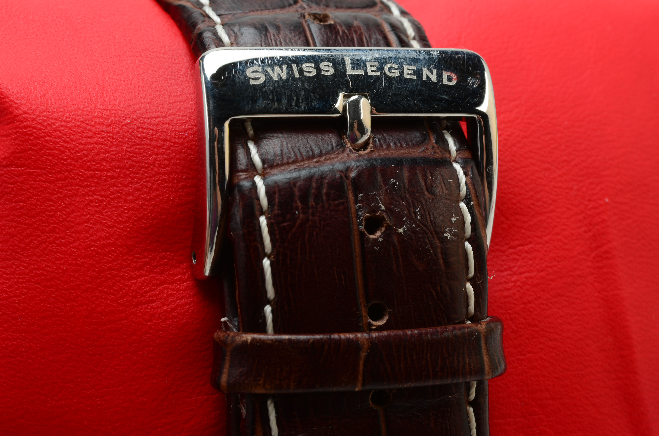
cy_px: 218
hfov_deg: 22.7
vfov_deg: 15.1
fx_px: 1644
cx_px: 330
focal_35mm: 90
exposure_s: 1/160
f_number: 20
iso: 100
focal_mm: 60
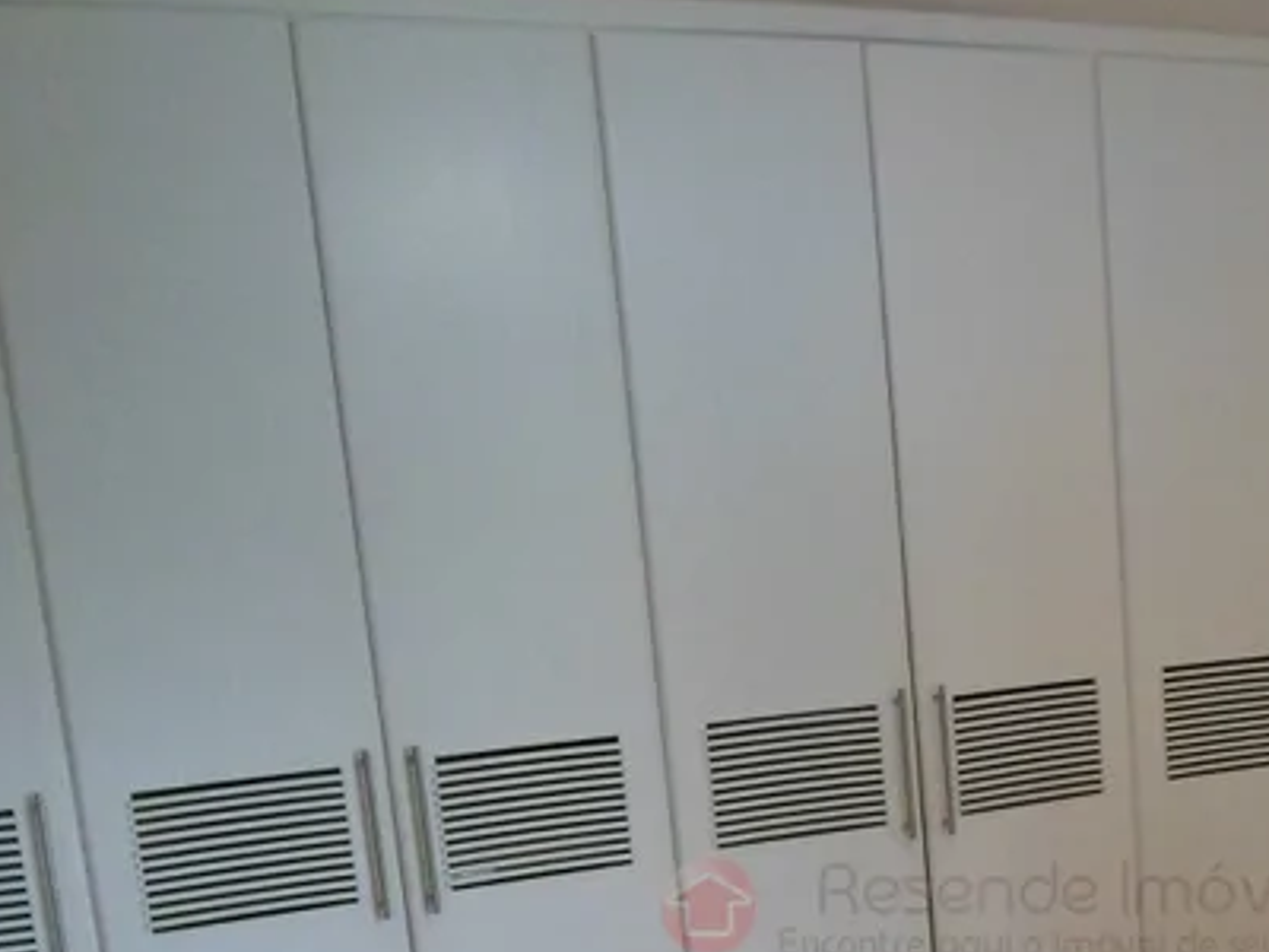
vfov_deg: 27.7
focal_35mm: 50
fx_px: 1833
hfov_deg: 36.7
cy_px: 911
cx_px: 1037
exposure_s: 1/30
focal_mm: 4.5
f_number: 2.5
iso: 240
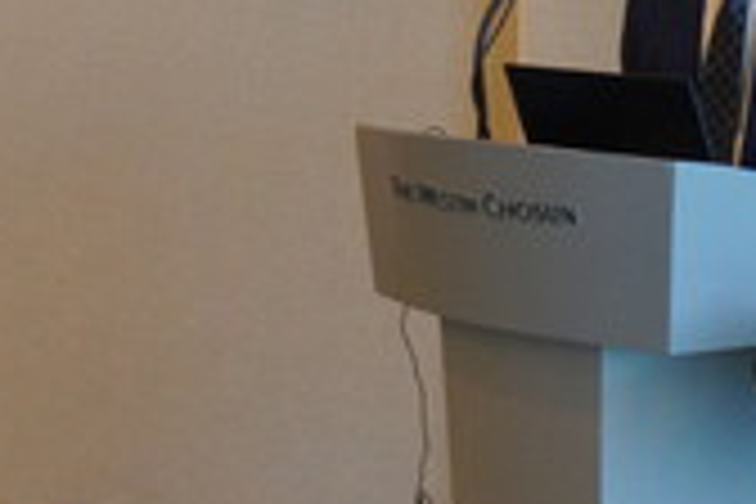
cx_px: 90
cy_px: -124
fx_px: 2443
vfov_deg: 11.5
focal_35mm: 116
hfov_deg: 17.4
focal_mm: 29
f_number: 4.5
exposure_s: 1/160
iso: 1600
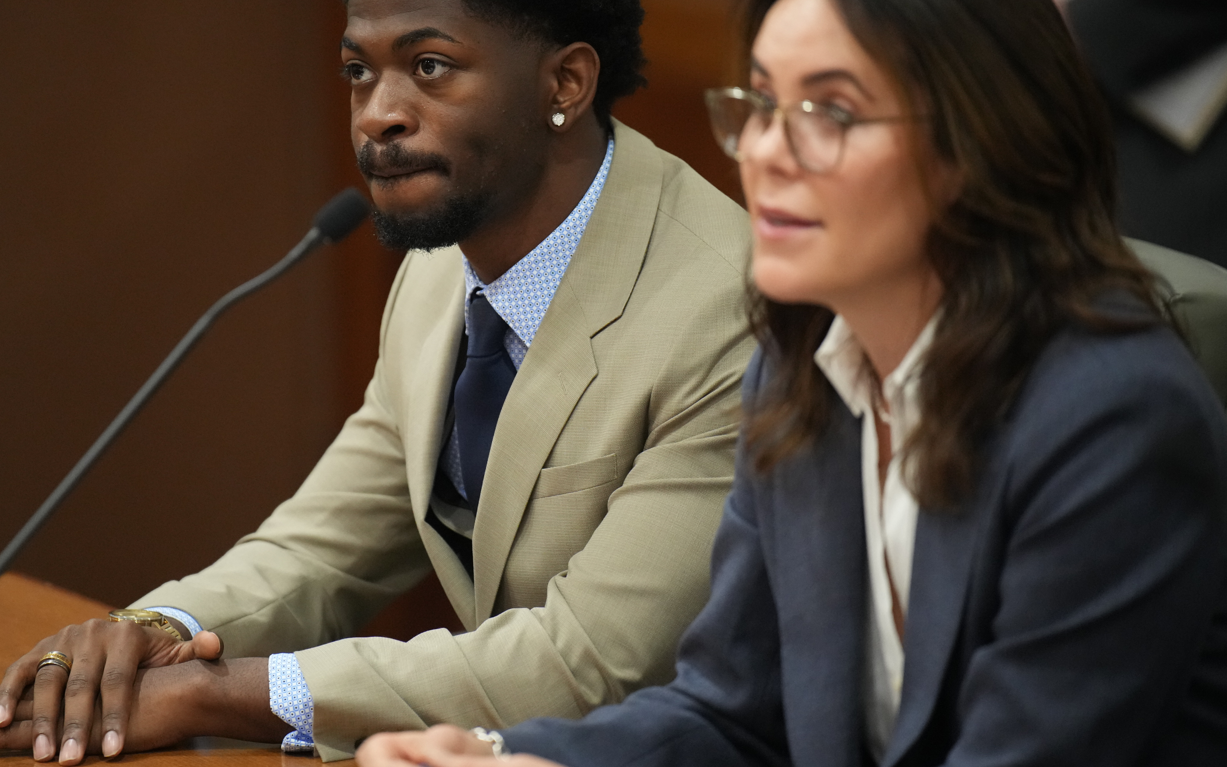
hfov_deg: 7.9
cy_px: 303
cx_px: 504
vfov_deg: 5.0
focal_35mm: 264
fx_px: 8828
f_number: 2.8
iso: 5000
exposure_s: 1/400
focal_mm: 200
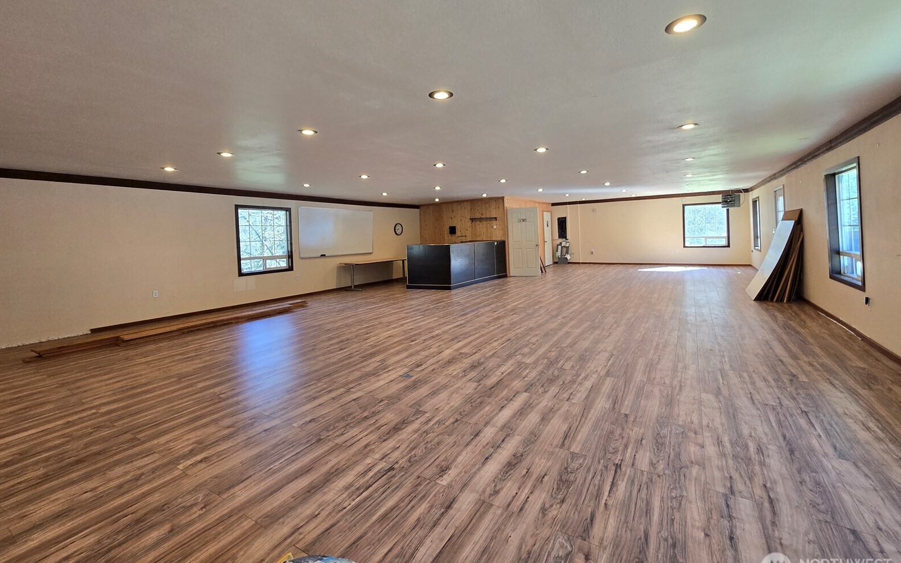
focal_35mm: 14
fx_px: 344
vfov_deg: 78.3
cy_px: 248
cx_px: 451
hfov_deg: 105.3
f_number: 2.2
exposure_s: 1/60
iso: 100
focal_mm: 2.2
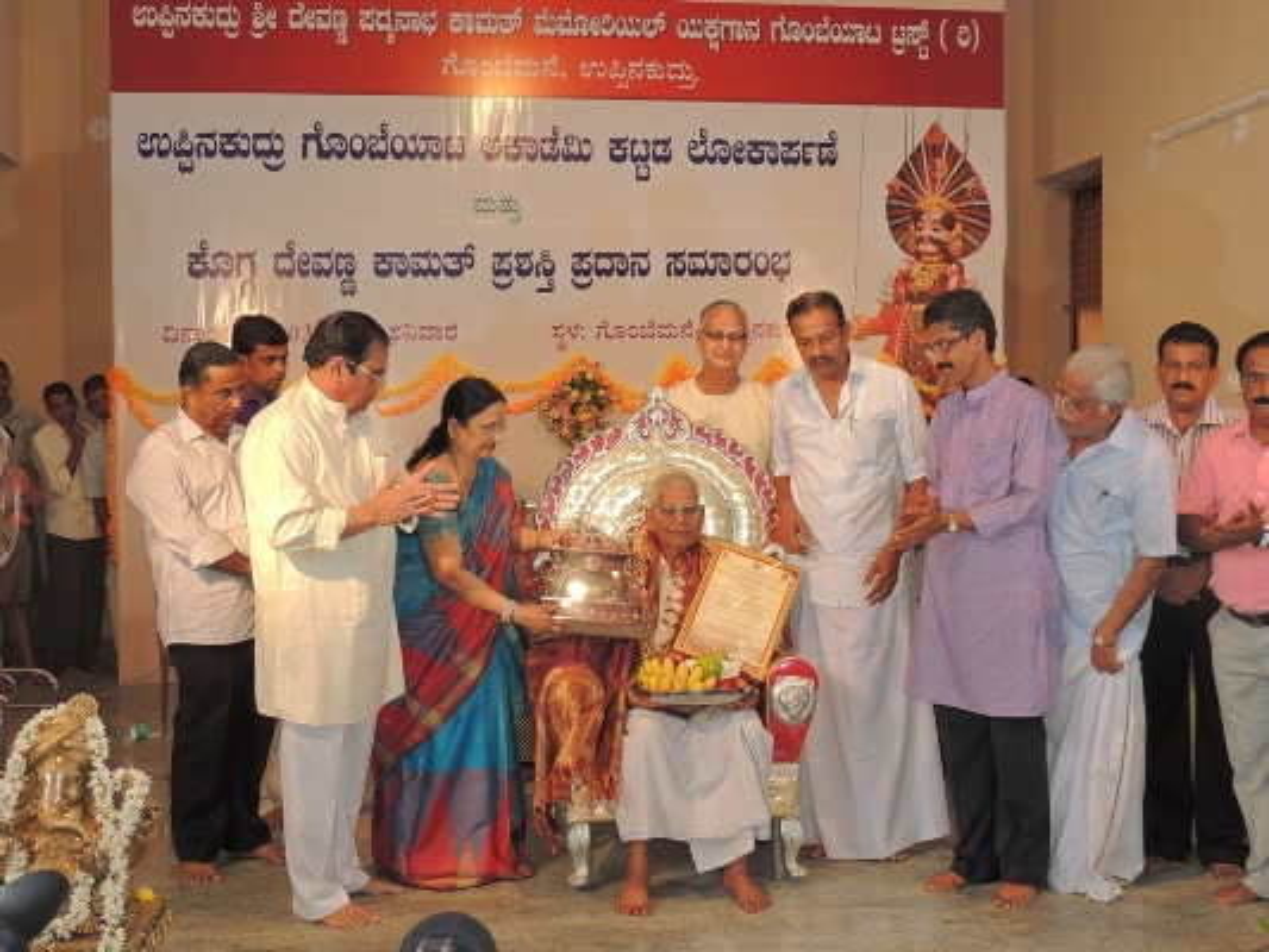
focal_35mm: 43
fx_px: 1577
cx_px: 634
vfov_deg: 33.6
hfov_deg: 43.8
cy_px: 476
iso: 100
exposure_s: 1/80
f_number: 3.4
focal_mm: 7.6
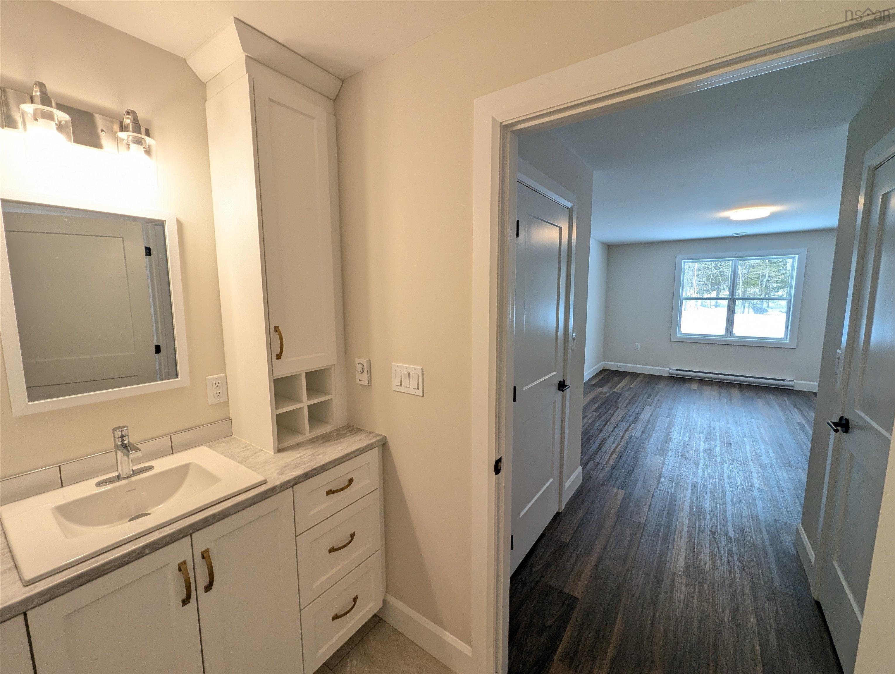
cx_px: 448
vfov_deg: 90.1
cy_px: 337
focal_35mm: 13
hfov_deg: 106.1
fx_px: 337
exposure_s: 1/60
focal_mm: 1.95
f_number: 2.2
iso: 106
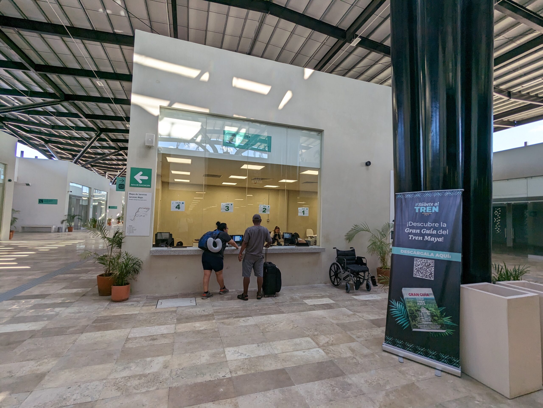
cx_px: 272
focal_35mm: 16
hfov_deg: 94.5
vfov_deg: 78.1
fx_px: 251
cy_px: 204
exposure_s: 1/358
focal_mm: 2.35
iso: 72
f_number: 2.2
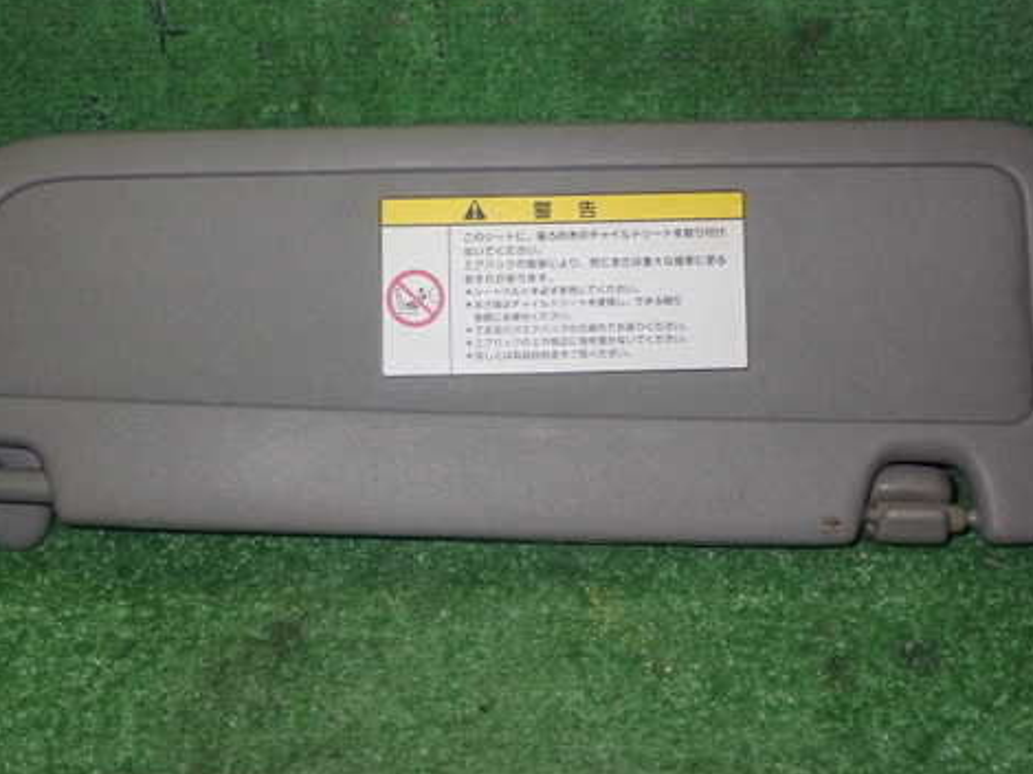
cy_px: 361
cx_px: 510
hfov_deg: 41.3
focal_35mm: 46
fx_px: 1372
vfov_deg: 31.5
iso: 640
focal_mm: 6.37
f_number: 7.1
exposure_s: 1/40
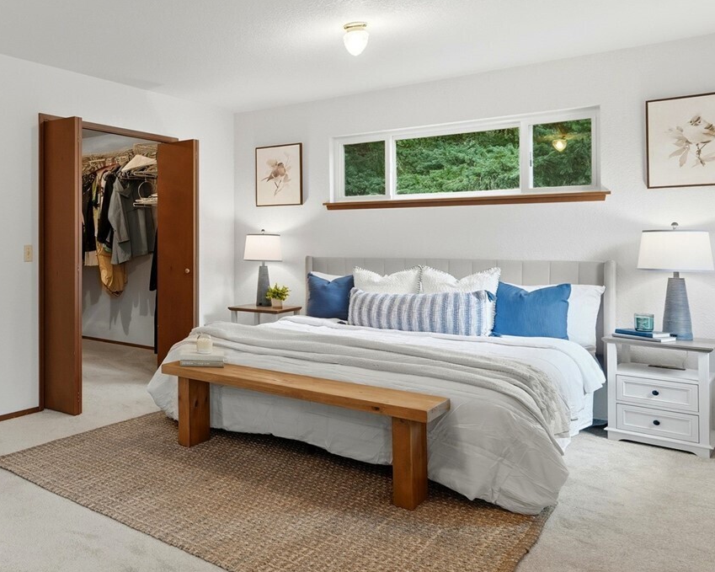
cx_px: 69
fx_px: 635
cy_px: 241
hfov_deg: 51.7
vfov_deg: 48.3
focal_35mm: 30
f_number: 9
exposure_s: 1/160
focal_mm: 16
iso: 400
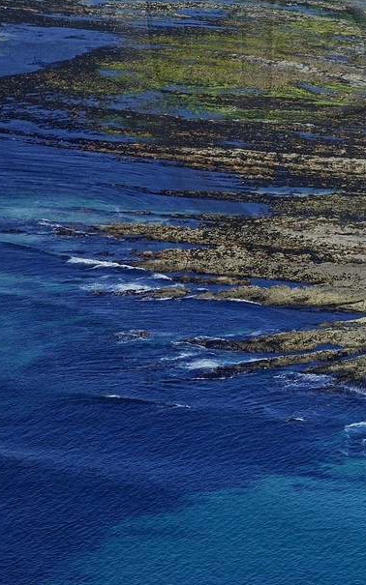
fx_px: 3656
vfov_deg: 9.1
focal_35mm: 229
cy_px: 2
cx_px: 413
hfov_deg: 5.7
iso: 400
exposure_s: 1/800
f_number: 9
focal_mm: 85
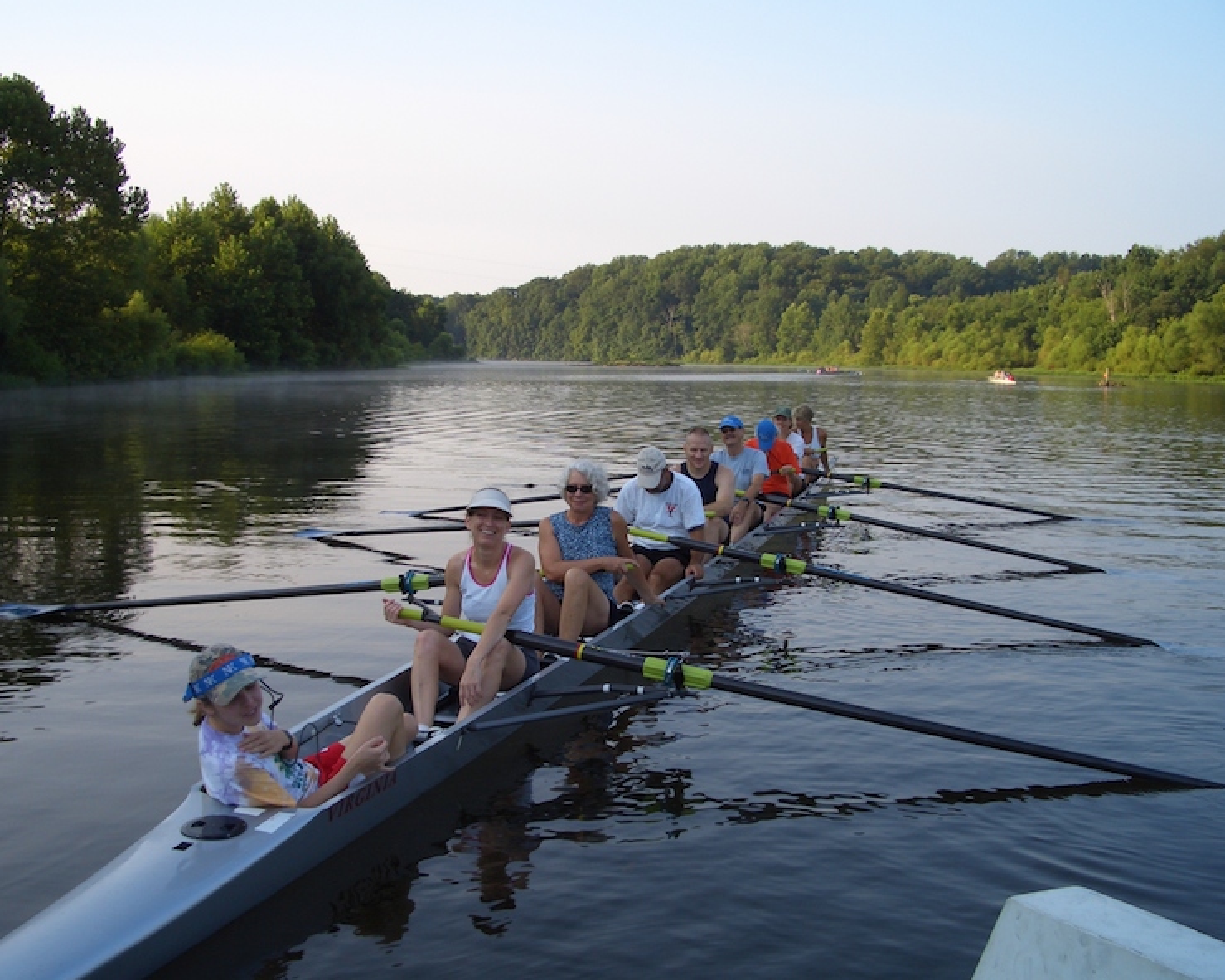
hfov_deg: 49.1
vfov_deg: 40.1
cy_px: 484
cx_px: 603
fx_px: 1341
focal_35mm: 37
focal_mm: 5.8
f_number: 4.3
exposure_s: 1/160
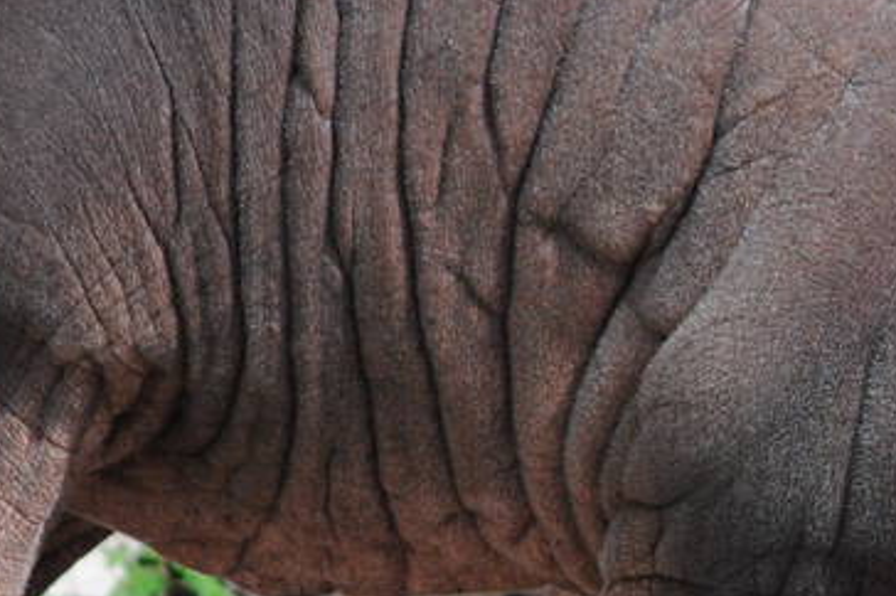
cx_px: 1147
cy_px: 403
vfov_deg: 1.4
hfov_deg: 2.1
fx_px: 24642
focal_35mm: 991
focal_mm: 150
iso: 400
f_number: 4.8
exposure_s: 1/500
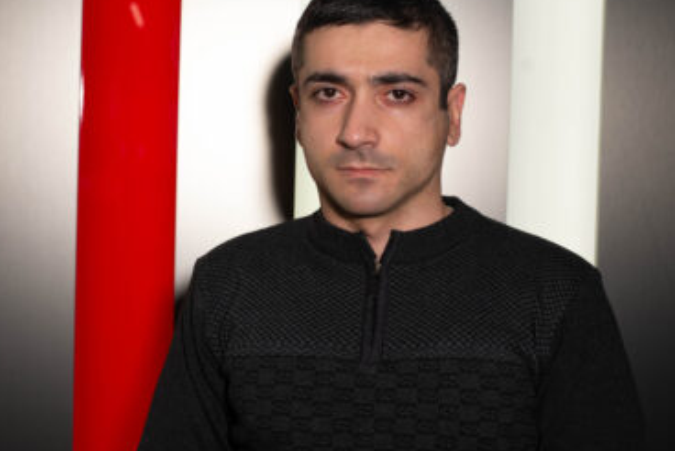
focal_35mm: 68
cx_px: 349
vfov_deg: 20.1
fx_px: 1276
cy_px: 235
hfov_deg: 29.6
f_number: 4.5
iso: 400
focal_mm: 50
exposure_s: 1/200
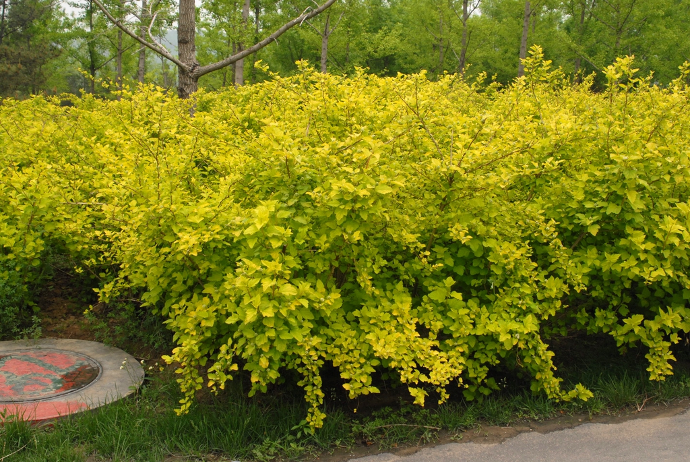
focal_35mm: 42
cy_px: 231
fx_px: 806
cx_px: 345
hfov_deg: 46.4
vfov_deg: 32.0
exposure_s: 1/320
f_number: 9
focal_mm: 28
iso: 400
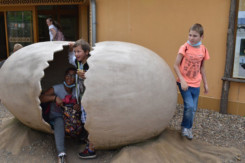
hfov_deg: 55.1
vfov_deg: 38.4
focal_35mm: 34
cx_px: 122
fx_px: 235
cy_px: 82
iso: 200
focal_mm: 23
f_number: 8
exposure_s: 1/250
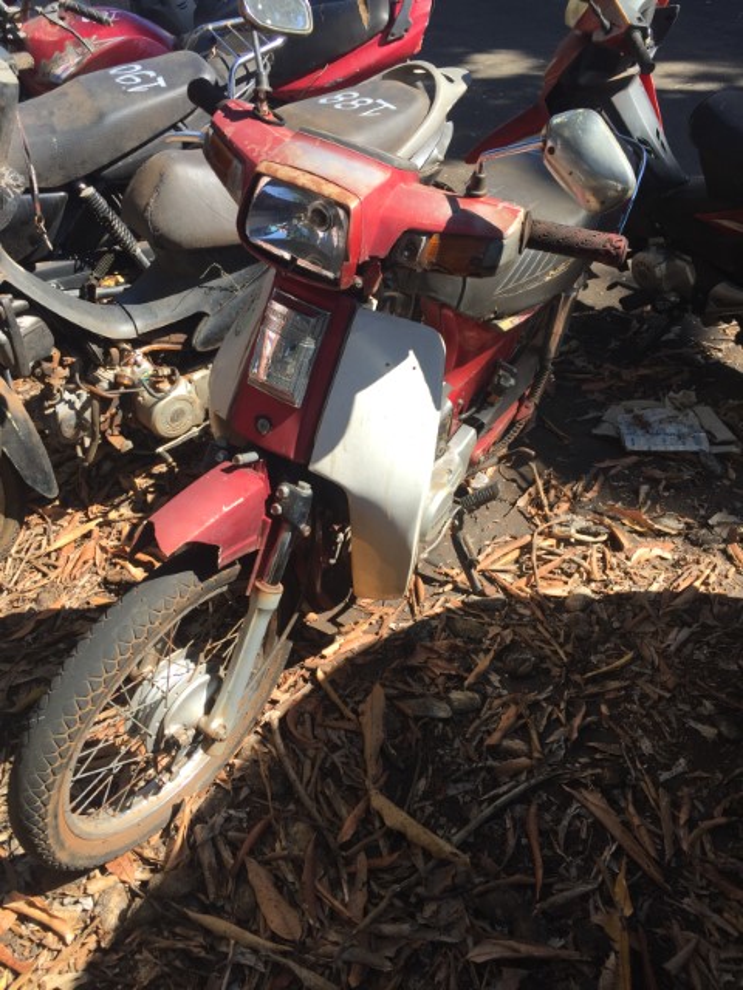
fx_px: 830
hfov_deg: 48.2
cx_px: 372
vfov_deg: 61.7
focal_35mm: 29
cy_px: 495
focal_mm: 4.15
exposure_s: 1/807
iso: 32
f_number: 2.2
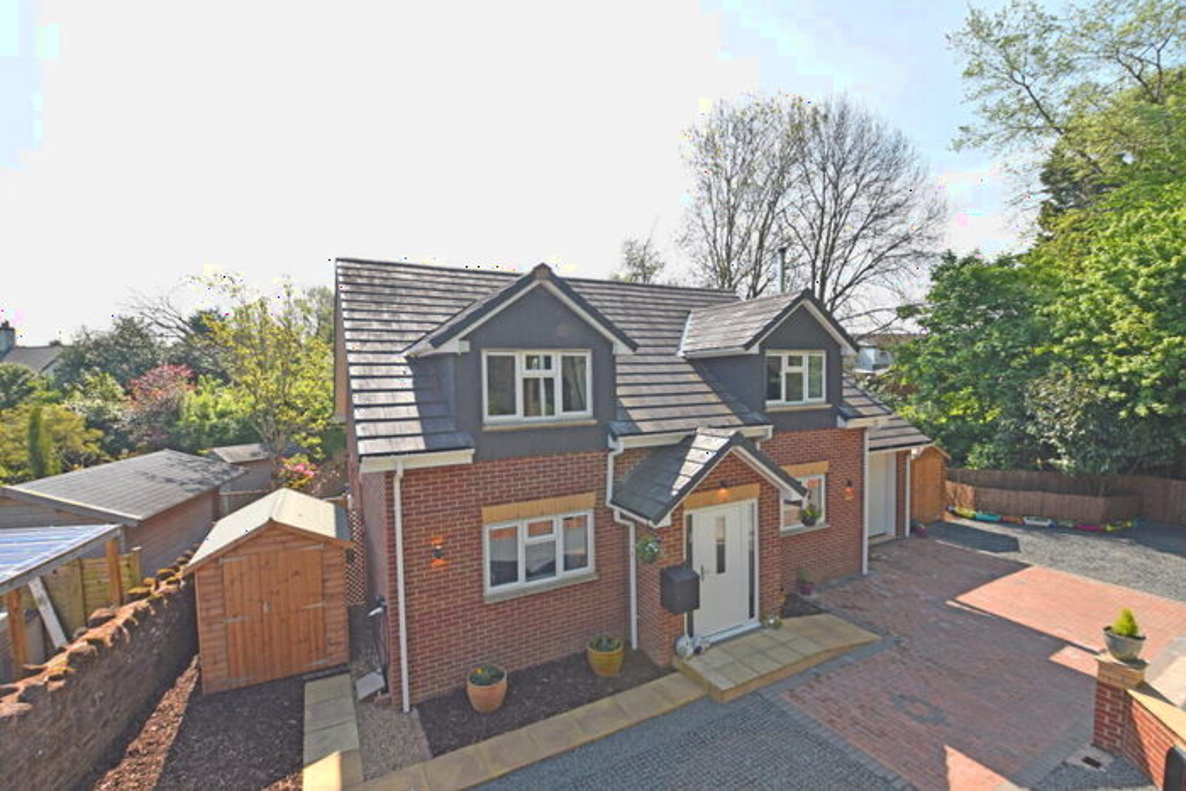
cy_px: 396
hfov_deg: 100.4
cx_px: 593
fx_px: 494
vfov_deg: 77.4
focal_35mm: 15
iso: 100
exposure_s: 1/200
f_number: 6.3
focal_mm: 10
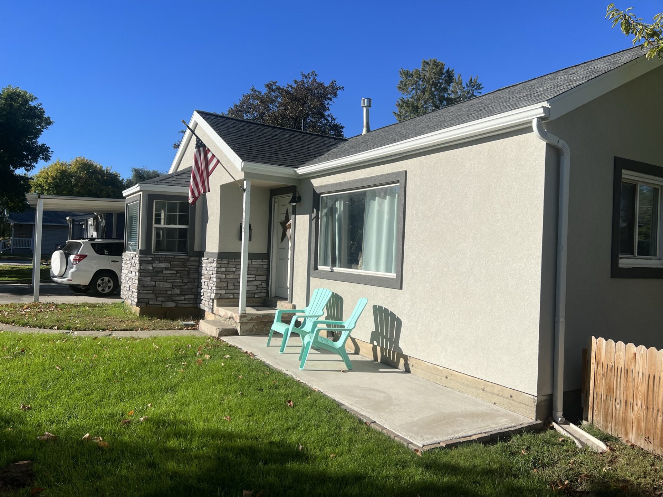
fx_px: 498
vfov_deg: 53.1
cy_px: 248
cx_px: 332
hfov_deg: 67.3
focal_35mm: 26
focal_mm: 5.7
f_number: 1.5
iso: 50
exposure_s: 1/6579
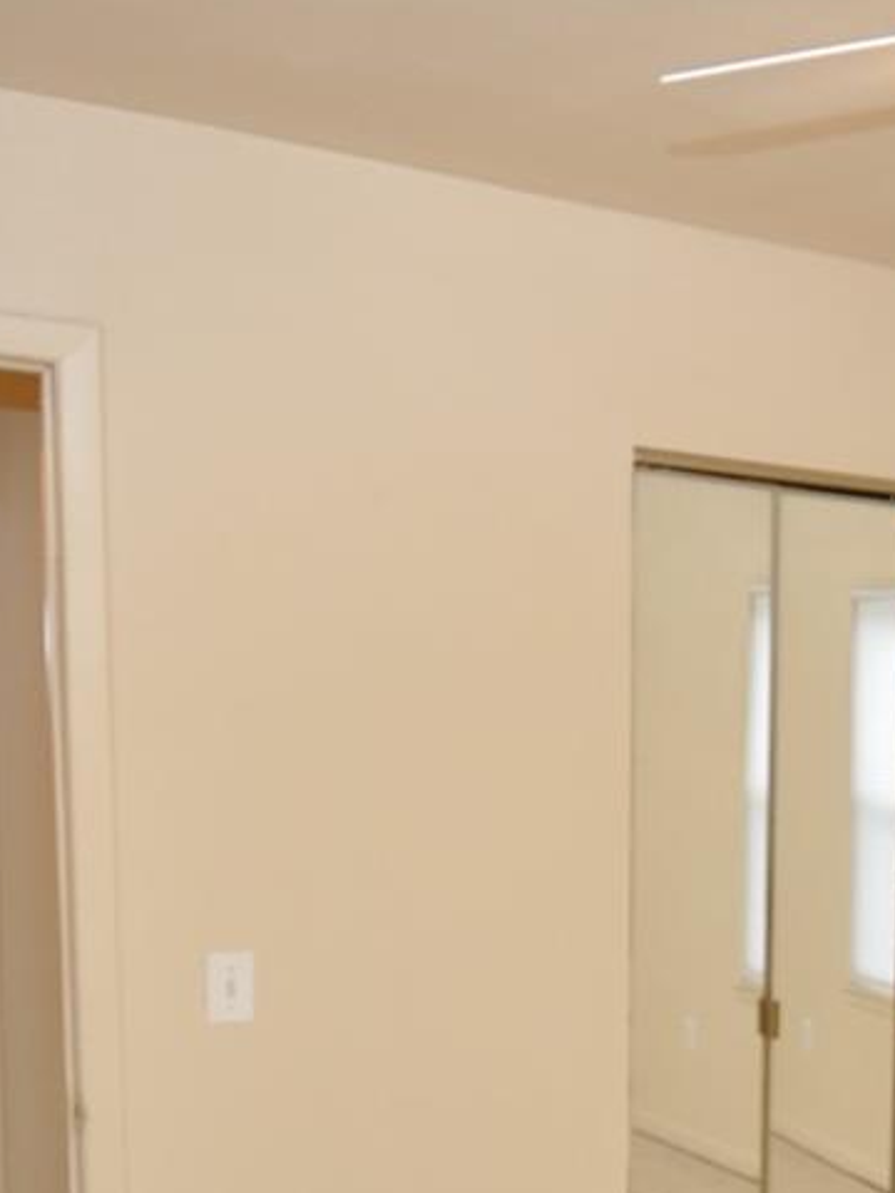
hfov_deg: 26.7
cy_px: 897
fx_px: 1655
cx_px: 1089
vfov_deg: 38.6
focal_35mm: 48
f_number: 4
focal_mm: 10
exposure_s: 1/60
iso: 400
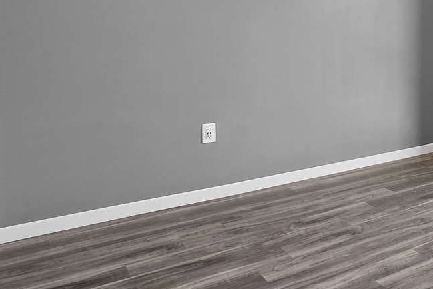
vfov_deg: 34.2
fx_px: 445
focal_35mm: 37
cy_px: 35
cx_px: 518
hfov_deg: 38.5
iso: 500
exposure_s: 1/6
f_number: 11
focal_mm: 10
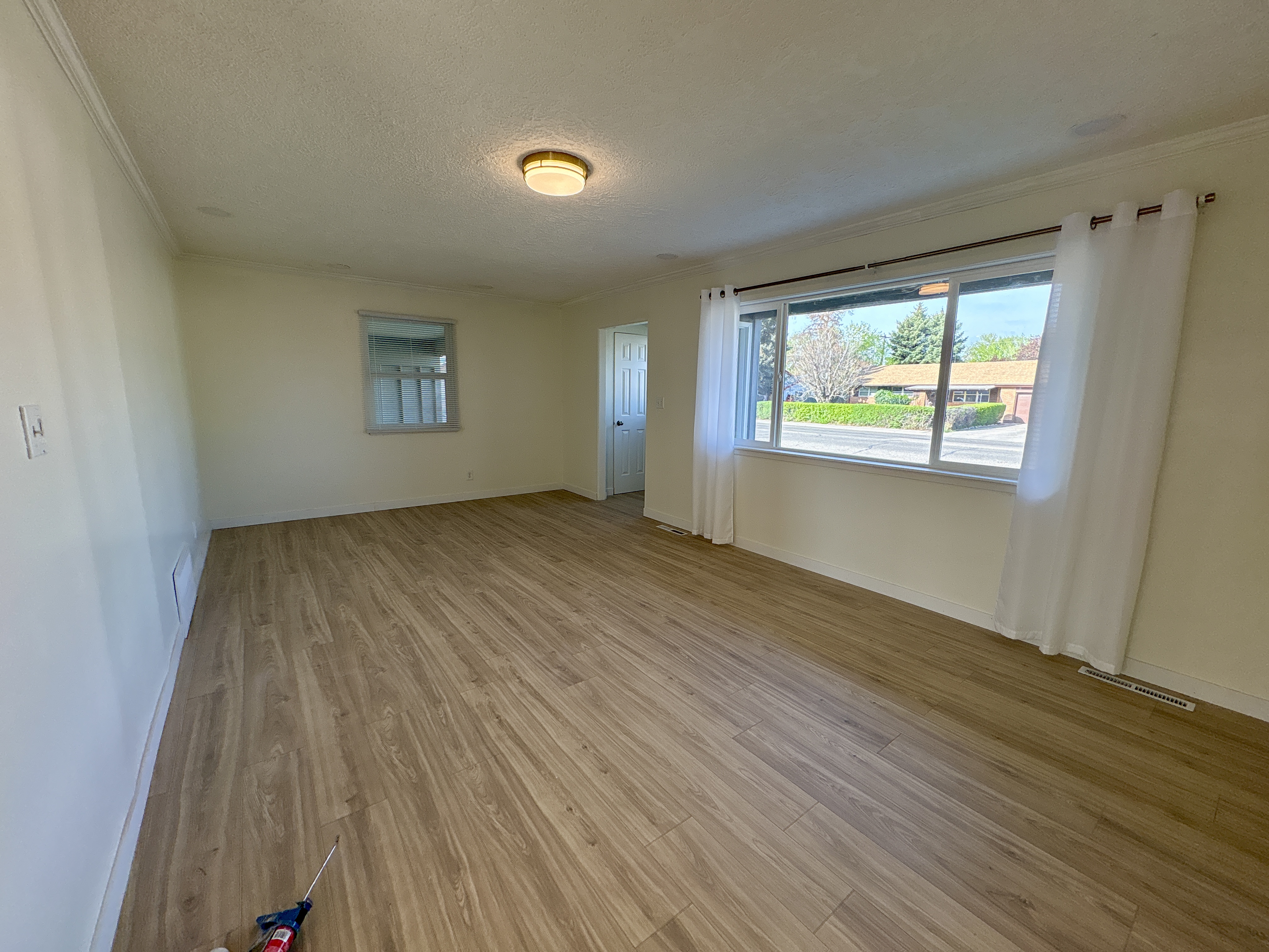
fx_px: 513
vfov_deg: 85.7
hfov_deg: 102.1
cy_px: 476
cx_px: 634
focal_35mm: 14
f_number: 2.2
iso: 40
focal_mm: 2.22
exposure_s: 1/185
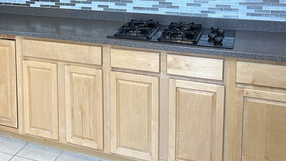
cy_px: -8
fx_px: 394
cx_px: 51
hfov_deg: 38.2
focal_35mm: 52
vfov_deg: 22.0
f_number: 1.78
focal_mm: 6.86
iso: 200
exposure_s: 1/60
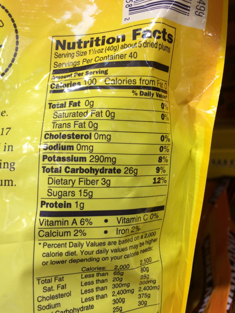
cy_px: 156
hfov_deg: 48.2
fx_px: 262
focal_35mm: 29
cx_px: 118
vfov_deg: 61.7
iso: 80
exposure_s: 1/33
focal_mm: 4.15
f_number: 2.2
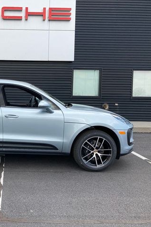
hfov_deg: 32.3
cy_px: 114
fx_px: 245
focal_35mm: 39
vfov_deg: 49.5
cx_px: 12
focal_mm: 3.99
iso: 20
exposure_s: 1/432
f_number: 1.8
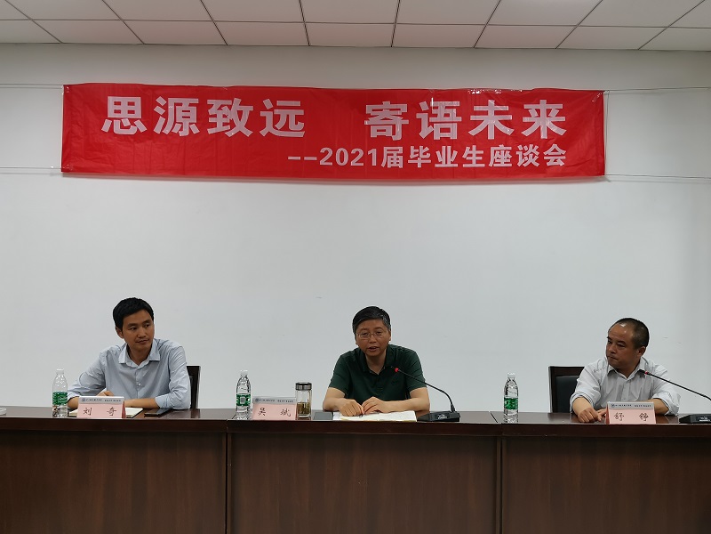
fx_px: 801
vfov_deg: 36.8
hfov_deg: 47.9
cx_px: 356
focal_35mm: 39
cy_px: 267
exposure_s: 1/100
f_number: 1.4
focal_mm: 4.66
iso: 100
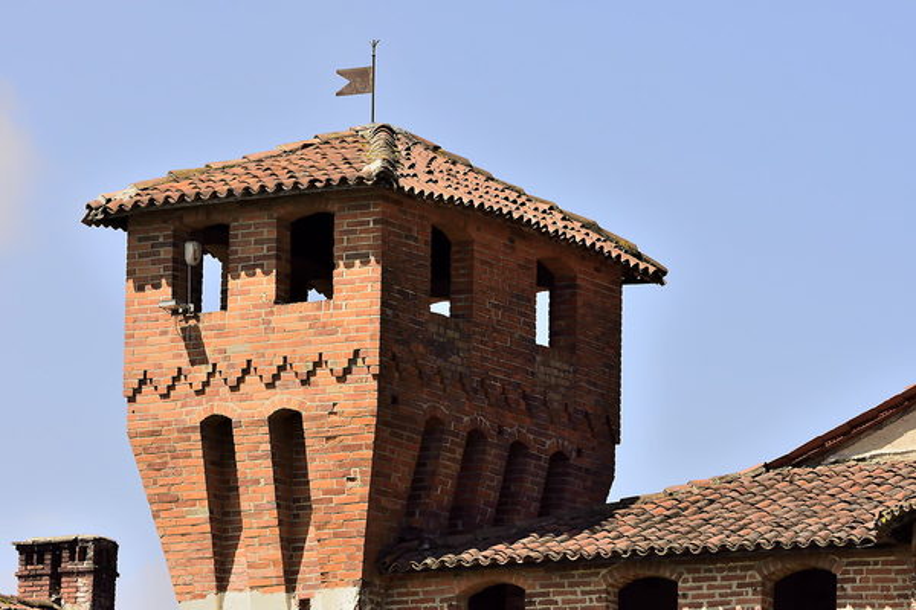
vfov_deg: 6.1
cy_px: 305
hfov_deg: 9.1
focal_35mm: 225
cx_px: 458
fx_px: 5725
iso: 1250
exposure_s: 1/3200
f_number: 8
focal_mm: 150
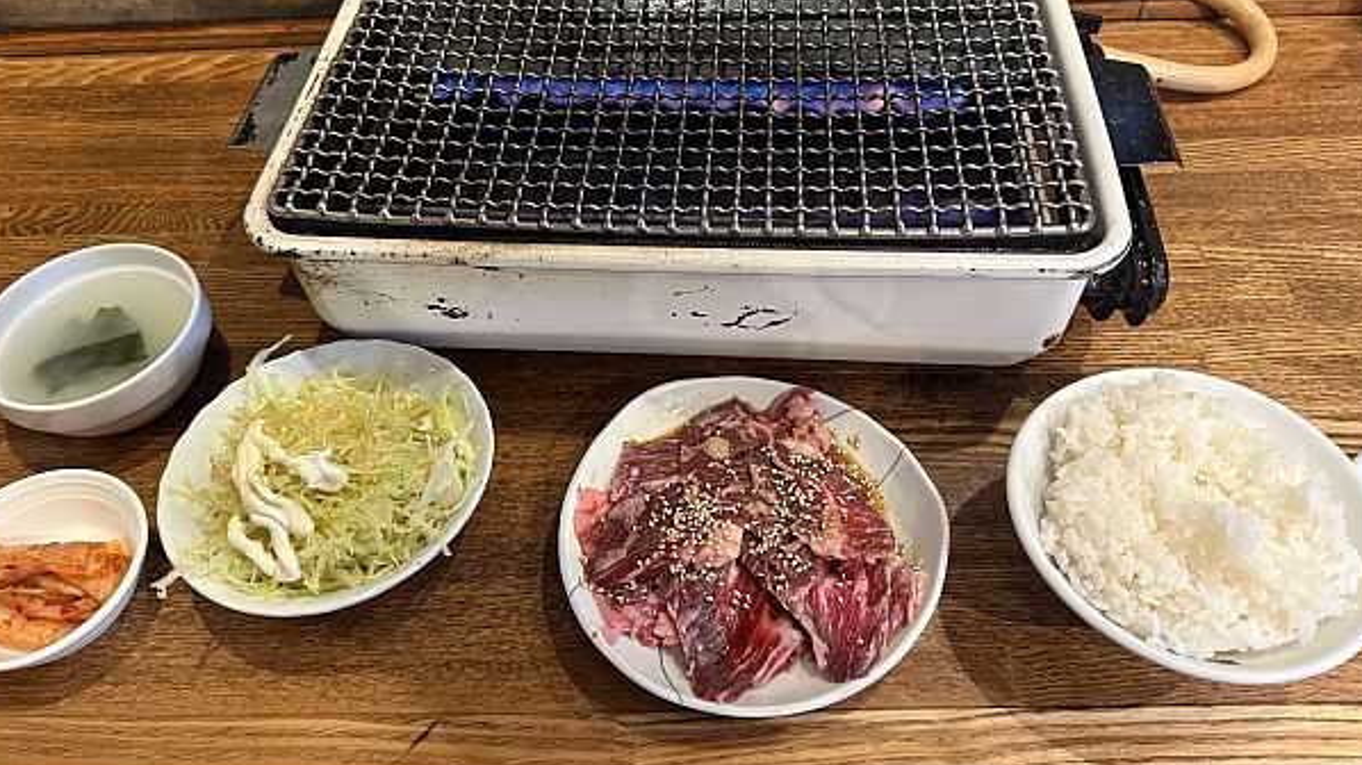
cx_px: 665
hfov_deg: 67.9
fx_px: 1011
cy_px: 319
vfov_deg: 41.3
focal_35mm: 28
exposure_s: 1/60
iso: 500
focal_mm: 6.76
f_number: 1.78
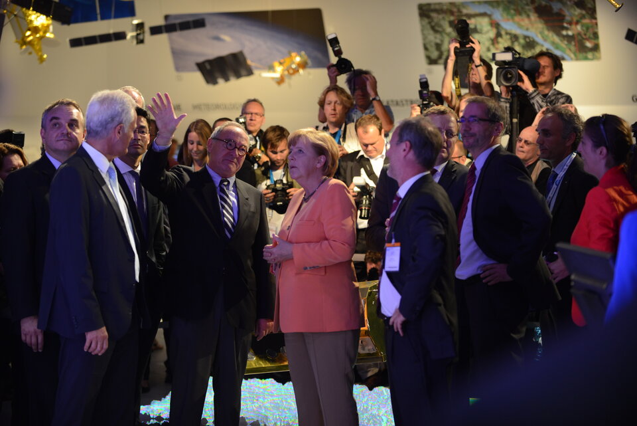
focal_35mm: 90
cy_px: 213
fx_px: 1593
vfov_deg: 15.2
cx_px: 318
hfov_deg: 22.6
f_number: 2.8
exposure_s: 1/200
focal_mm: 90
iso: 1600
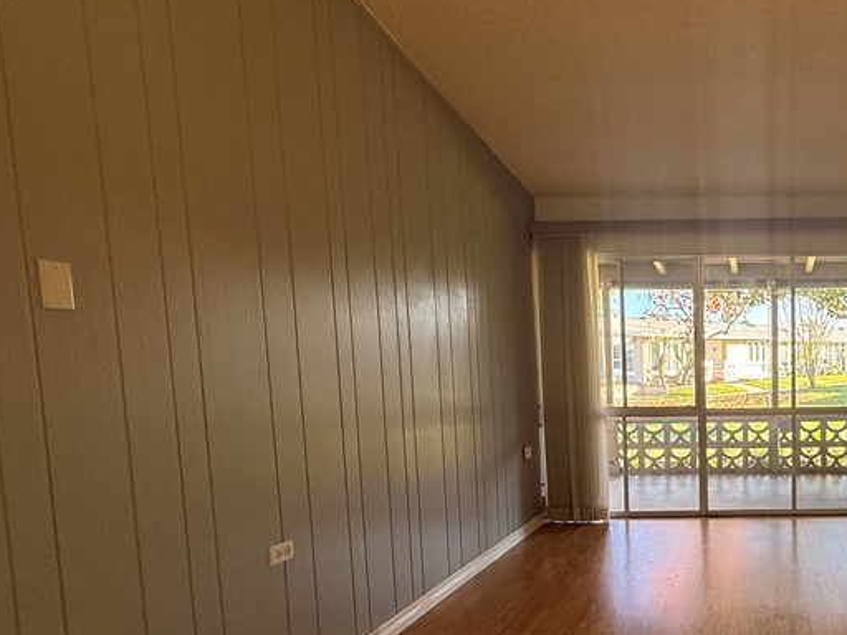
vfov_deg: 49.0
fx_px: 685
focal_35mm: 28
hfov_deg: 55.2
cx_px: 759
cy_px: 415
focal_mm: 2.22
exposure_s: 1/120
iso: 100
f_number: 2.2
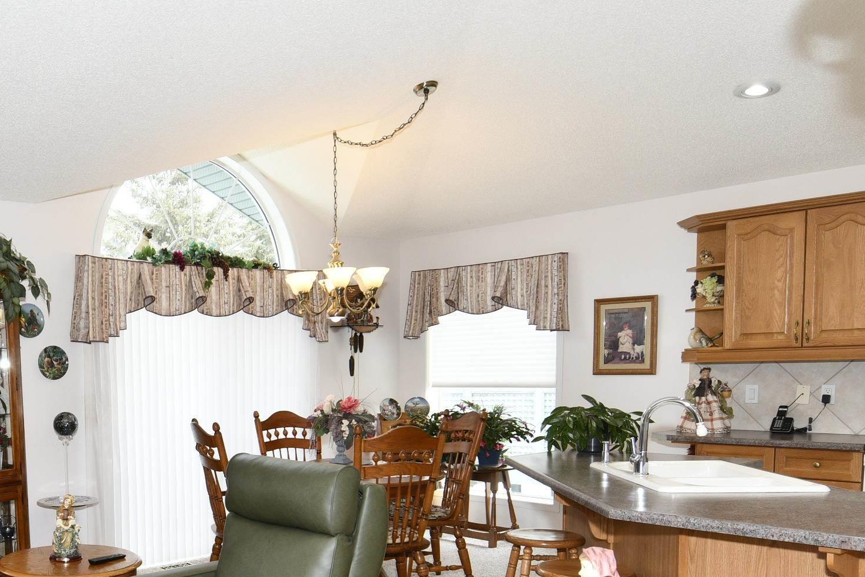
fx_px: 817
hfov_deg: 52.7
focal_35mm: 34
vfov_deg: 37.8
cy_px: 443
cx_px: 193
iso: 400
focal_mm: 12
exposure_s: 1/80
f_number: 5.6
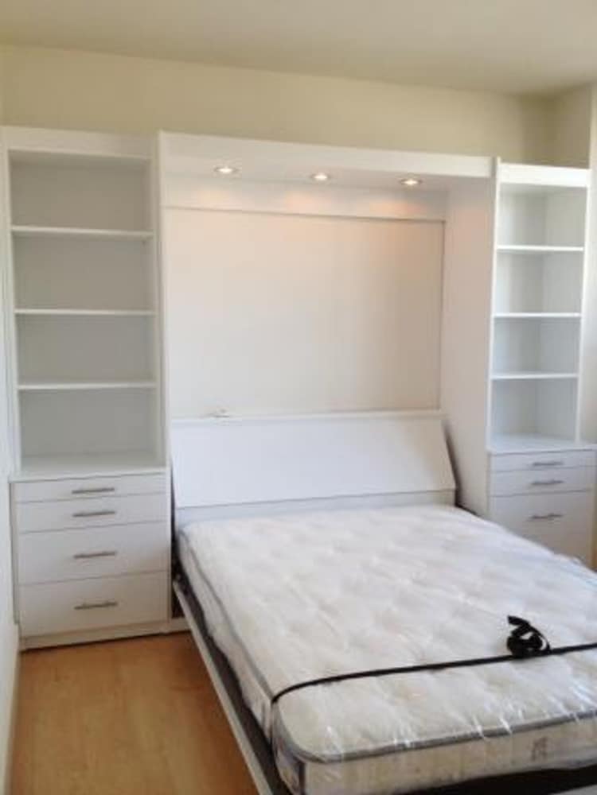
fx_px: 805
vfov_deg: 52.6
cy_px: 398
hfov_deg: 40.7
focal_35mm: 35
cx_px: 298
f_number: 2.4
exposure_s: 1/120
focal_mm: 4.28
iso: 80
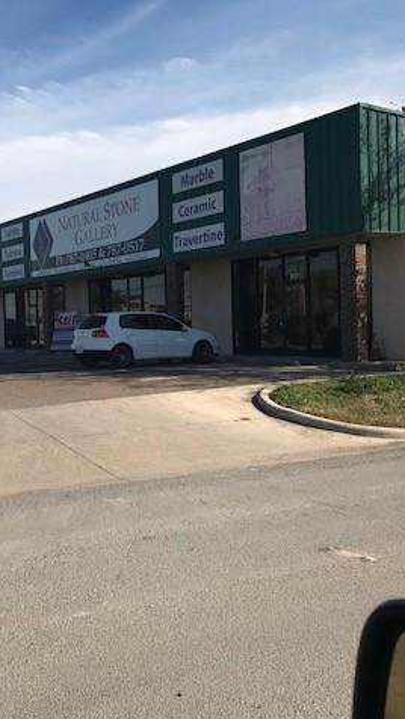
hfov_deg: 28.0
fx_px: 782
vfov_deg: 49.4
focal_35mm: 41
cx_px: 47
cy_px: 361
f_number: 1.8
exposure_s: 1/3096
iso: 20
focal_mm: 3.99
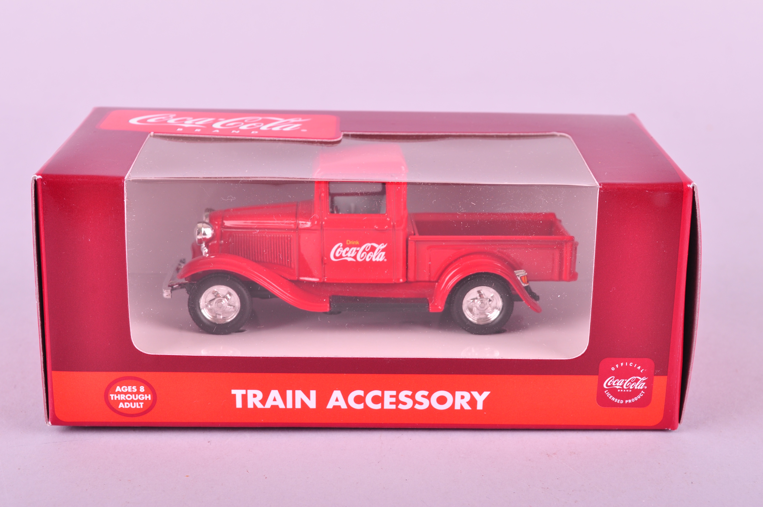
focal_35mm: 66
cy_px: 254
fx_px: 1397
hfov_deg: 30.5
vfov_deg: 20.6
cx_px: 382
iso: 160
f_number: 11
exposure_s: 1/125
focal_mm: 44
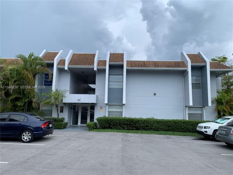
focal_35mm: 26
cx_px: 116
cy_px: 88
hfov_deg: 67.3
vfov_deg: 53.1
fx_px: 175
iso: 25
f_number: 1.8
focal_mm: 4.25
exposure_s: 1/1368
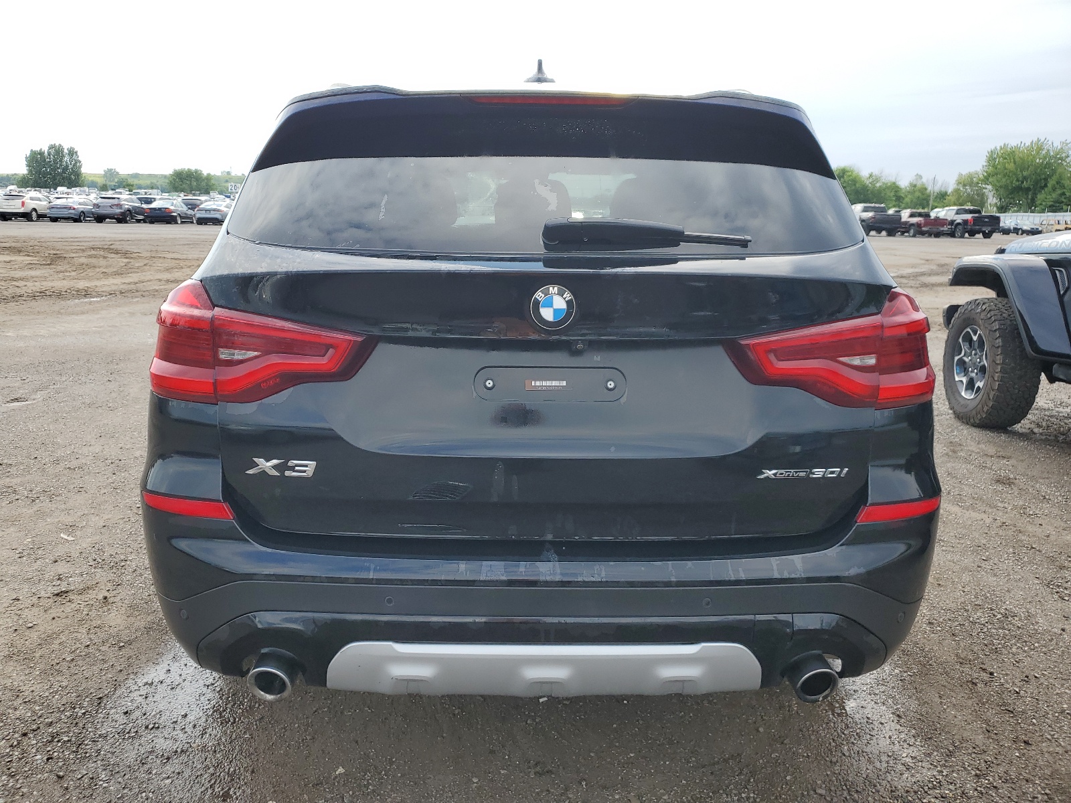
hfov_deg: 67.3
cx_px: 536
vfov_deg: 53.1
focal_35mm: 26
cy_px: 402
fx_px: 804
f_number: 1.5
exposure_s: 1/667
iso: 50
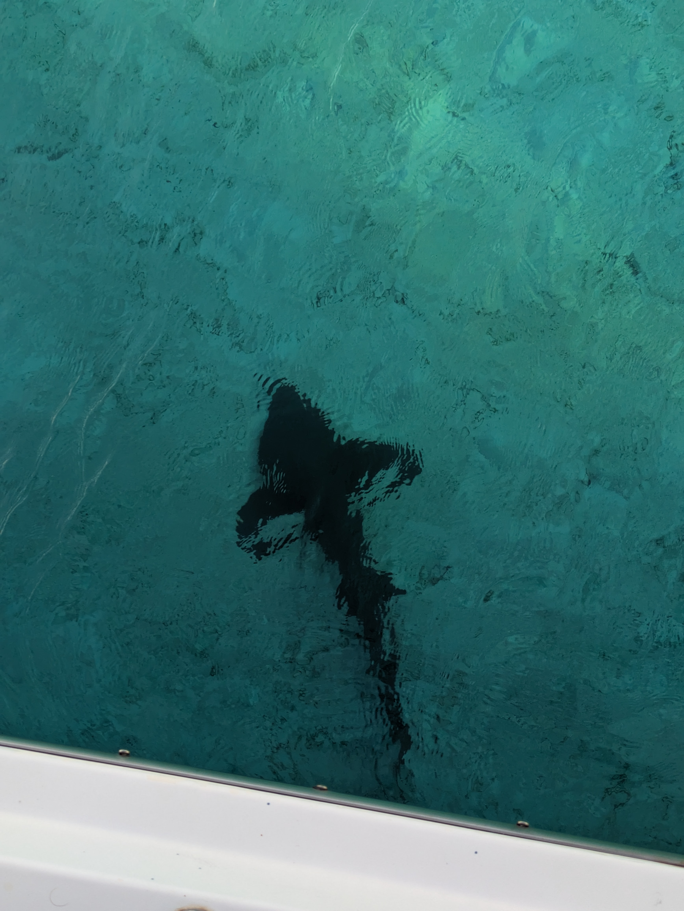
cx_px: 342
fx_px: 1343
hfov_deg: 28.6
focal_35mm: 51
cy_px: 456
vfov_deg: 37.5
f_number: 1.89
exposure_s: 1/328
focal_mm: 5.43
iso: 52
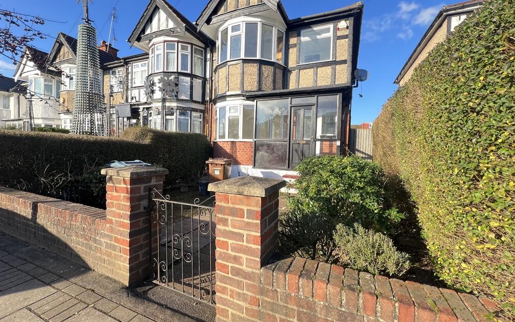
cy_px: 157
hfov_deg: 105.3
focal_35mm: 14
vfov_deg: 78.6
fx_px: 196
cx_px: 258
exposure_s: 1/237
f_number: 1.8
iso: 32
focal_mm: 1.57
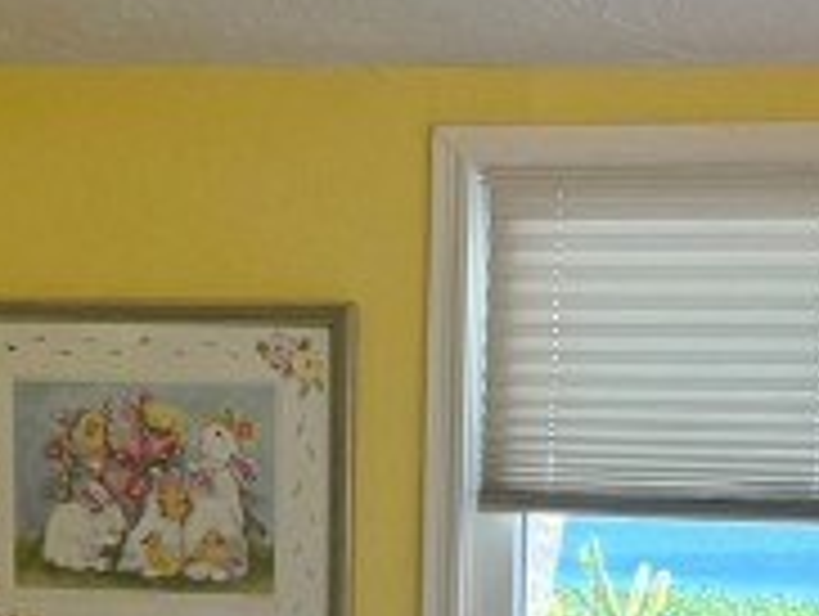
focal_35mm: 135
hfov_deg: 14.6
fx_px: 3198
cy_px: 989
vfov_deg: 10.5
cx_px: 333
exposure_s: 1/199
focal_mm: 6.76
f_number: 1.78
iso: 200
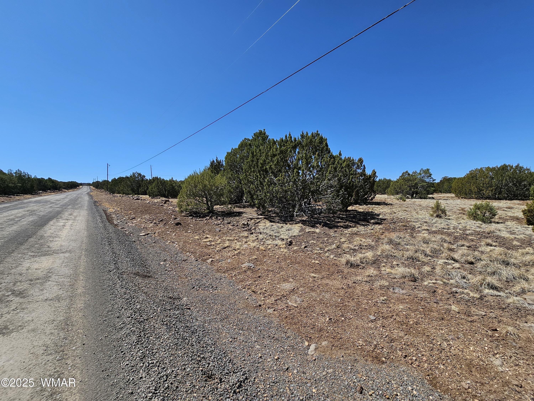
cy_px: 200
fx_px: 201
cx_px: 267
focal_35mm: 13
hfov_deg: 106.2
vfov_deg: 89.9
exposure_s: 1/2430
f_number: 2.2
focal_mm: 2.2
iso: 50
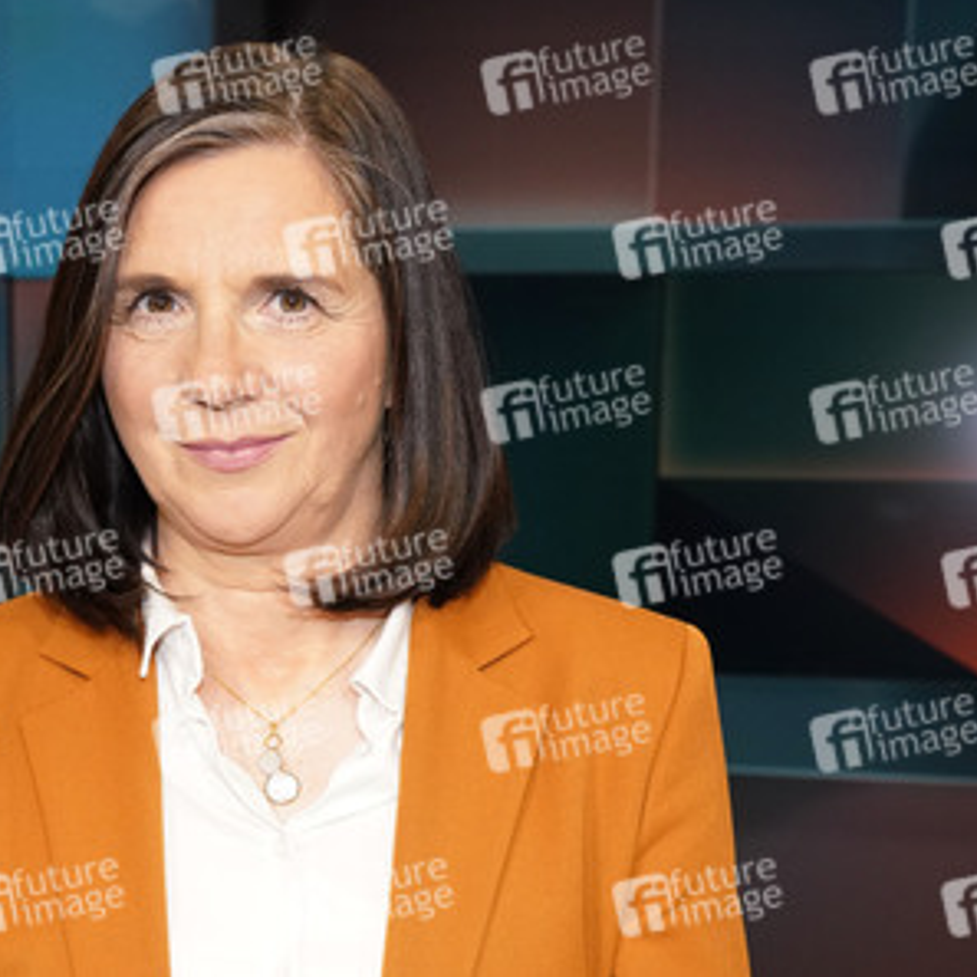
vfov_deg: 41.9
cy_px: 487
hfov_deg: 41.0
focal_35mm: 40
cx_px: 281
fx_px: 1277
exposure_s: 1/160
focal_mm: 31
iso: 2000
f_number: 5
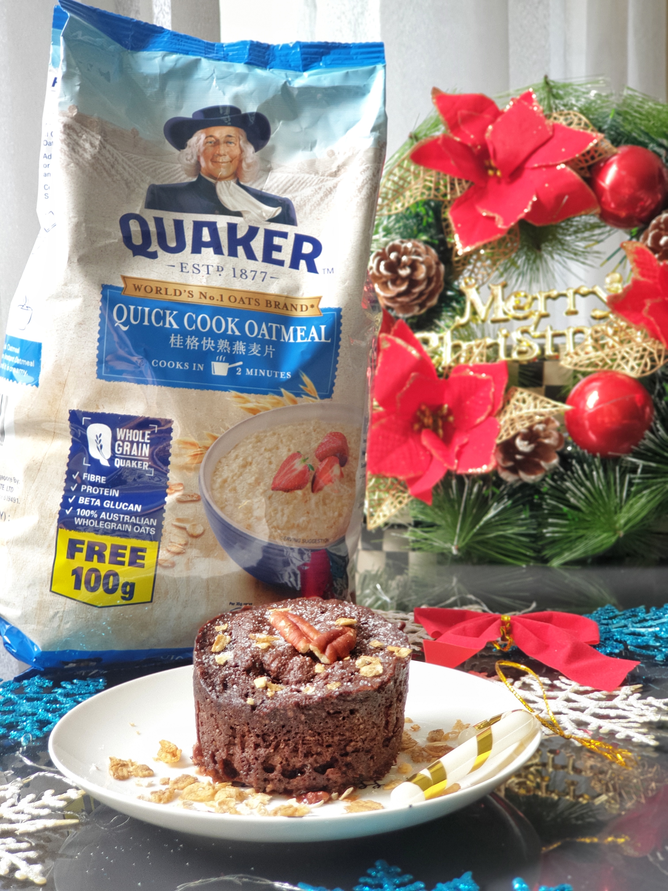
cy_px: 446
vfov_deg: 36.8
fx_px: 1338
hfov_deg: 28.0
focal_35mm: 52
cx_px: 334
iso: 100
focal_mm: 6
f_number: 2.4
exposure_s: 1/33
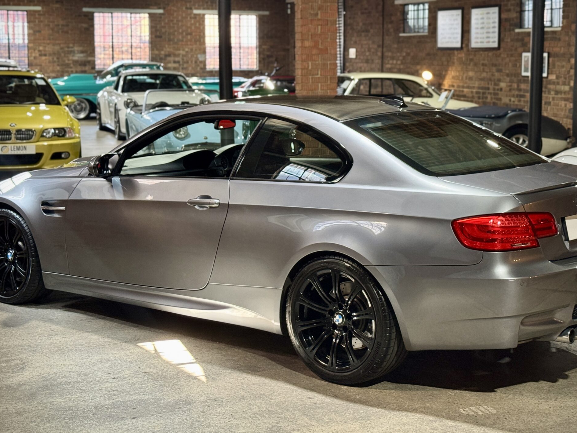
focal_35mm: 65
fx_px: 1084
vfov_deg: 22.6
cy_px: 171
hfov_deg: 29.8
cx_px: 304
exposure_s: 1/33
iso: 200
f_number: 1.78
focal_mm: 6.76
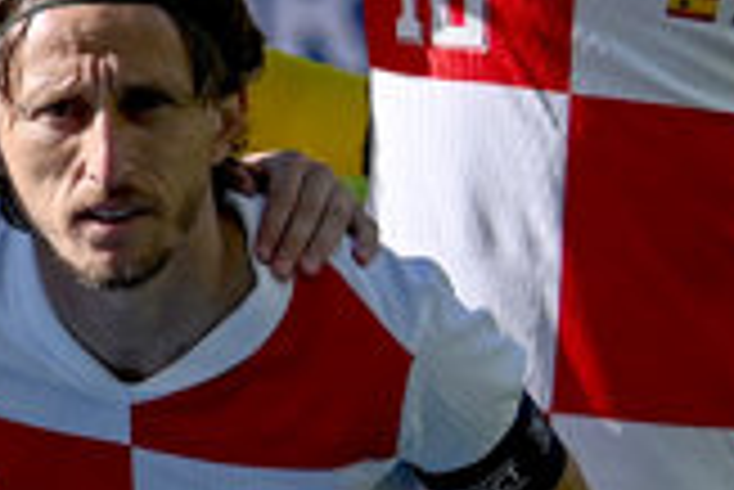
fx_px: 17999
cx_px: -1288
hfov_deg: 2.3
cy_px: 389
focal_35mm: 882
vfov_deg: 1.6
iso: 400
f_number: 4
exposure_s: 1/5000
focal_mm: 120
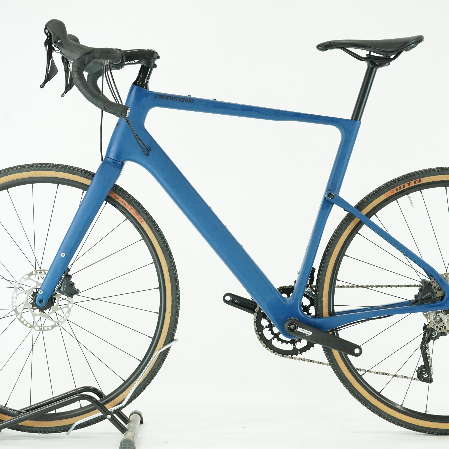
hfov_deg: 19.3
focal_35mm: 90
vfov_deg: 19.3
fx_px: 1321
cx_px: 245
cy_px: 223
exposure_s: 1/200
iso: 3200
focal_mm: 70
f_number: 7.1
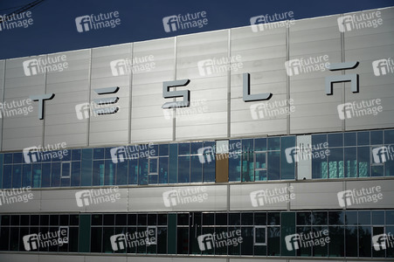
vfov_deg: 19.7
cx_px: 197
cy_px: 131
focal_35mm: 69
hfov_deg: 29.3
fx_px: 755
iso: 100
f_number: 8
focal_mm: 69
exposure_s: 1/500
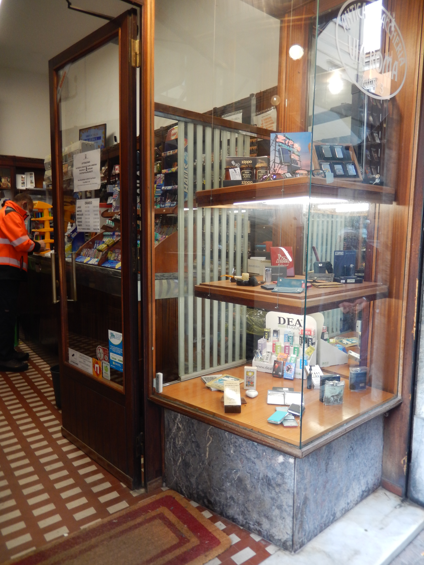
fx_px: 408
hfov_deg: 54.9
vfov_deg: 69.4
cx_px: 212
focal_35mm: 25
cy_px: 282
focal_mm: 4.5
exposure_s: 1/30
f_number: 3.4
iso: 180
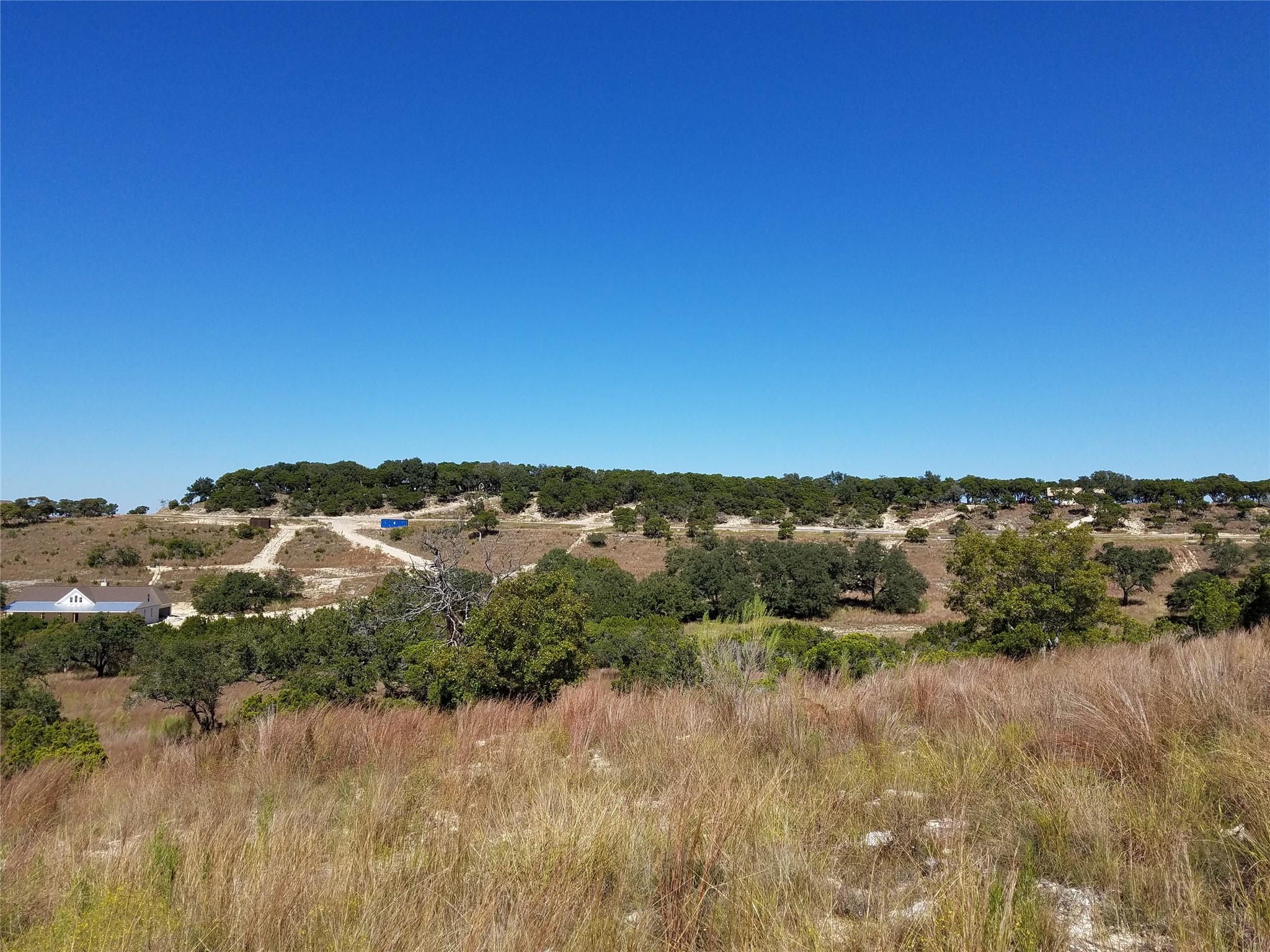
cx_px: 635
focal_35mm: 26
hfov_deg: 67.3
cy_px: 476
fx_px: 954
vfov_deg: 53.1
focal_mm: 4.2
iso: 50
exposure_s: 1/3816
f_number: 1.7
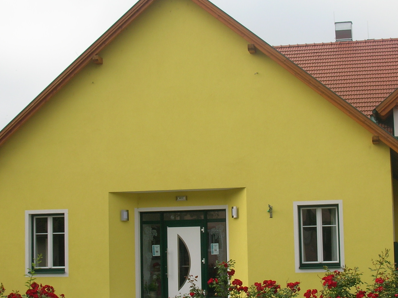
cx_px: 220
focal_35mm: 75
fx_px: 862
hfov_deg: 26.0
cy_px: 167
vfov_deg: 19.6
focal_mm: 9
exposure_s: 1/184
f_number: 5.7
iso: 50
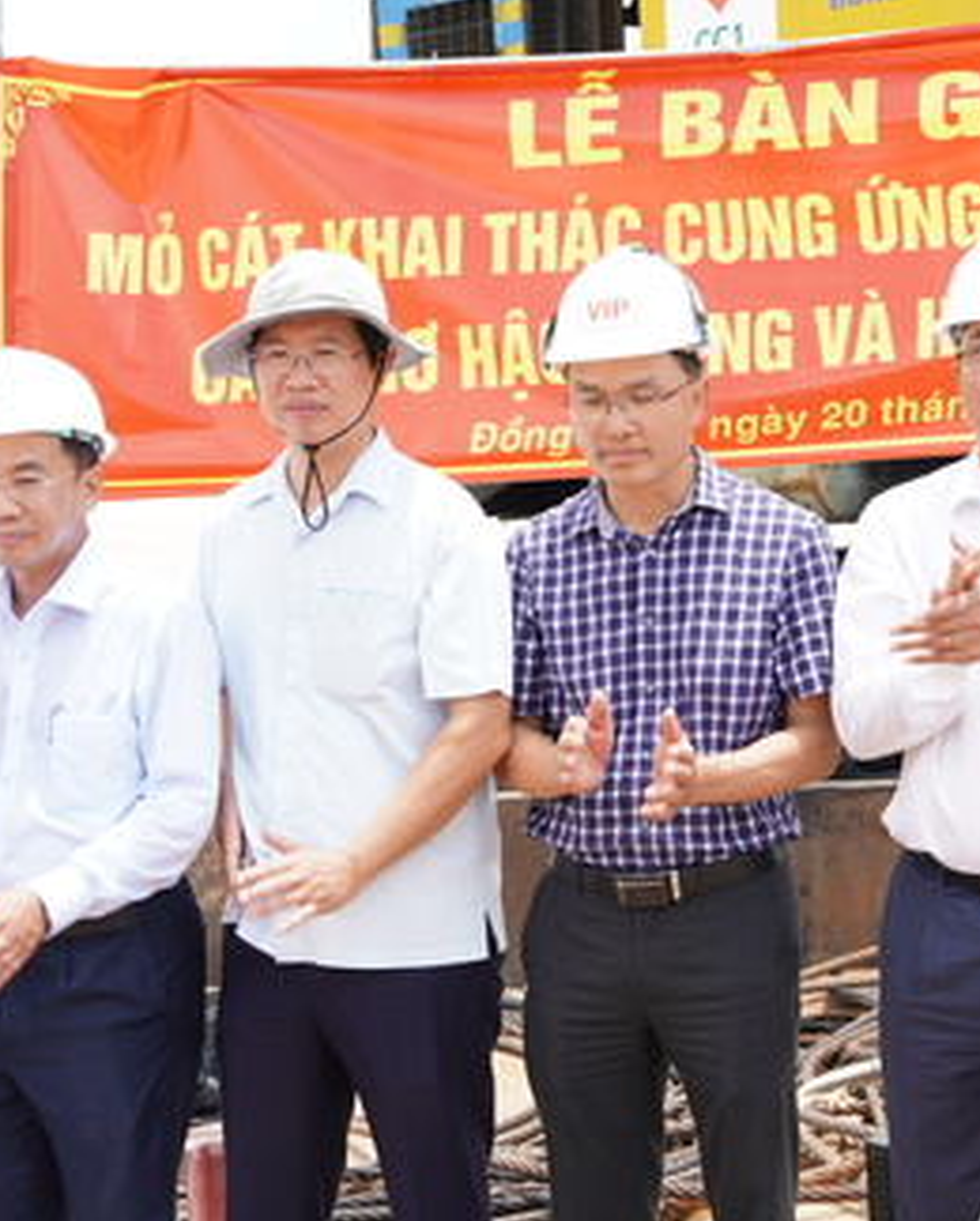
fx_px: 2751
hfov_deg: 19.9
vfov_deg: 25.0
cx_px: 852
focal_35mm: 76
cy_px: 573
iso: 125
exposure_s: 1/160
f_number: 5.6
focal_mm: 25
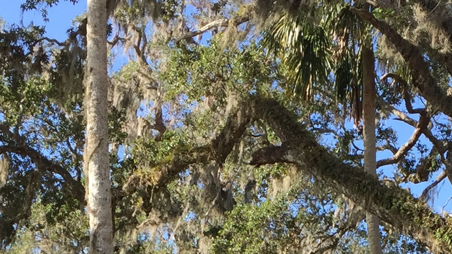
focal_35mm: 97
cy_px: 464
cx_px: 274
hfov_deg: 22.0
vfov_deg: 11.5
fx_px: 1162
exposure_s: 1/670
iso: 32
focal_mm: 4.15
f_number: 2.2
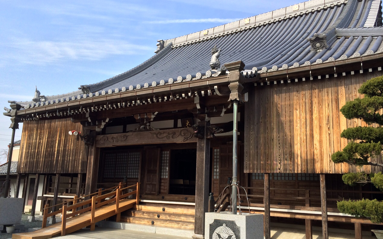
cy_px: 130
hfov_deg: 59.7
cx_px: 191
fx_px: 334
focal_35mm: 32
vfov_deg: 39.4
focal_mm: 4.12
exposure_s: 1/1282
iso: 32
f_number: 2.2
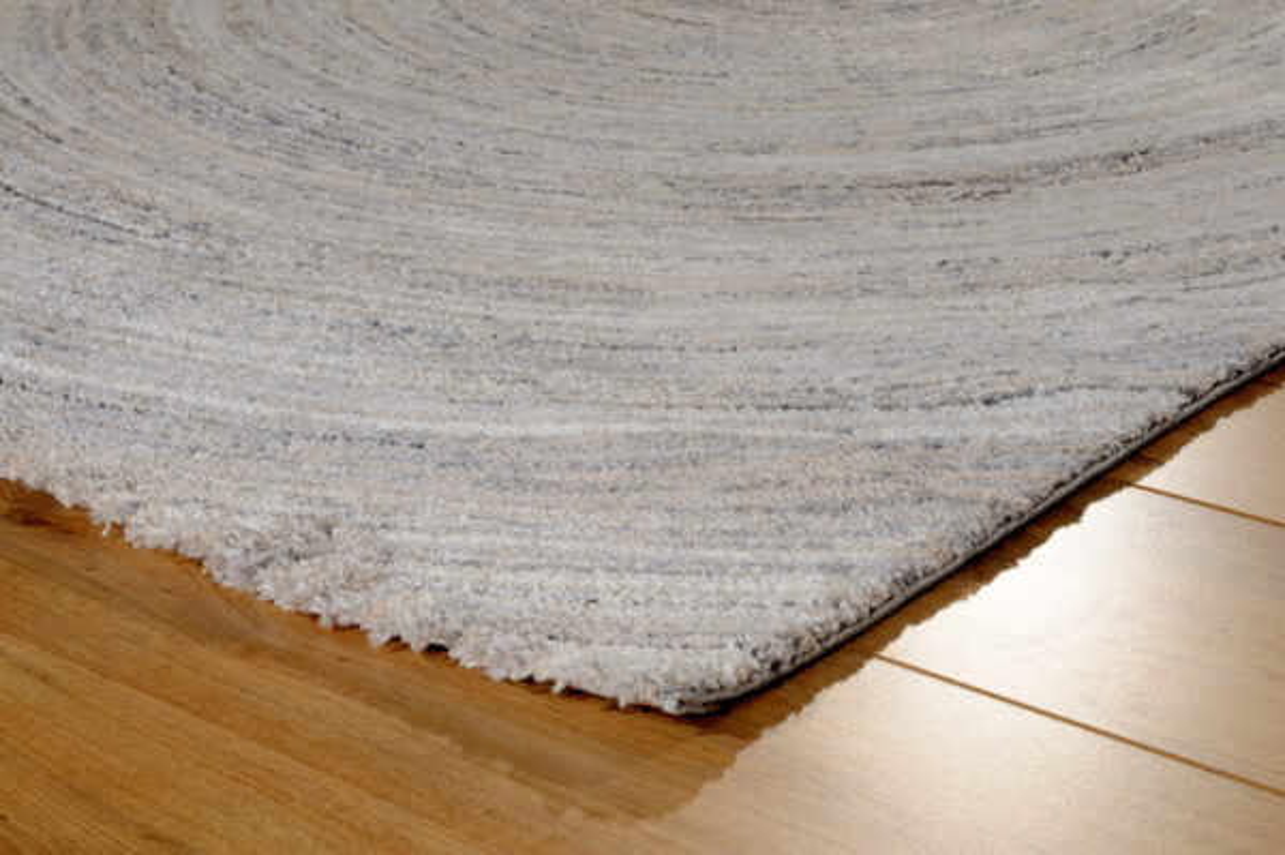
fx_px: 2942
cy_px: 428
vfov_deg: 16.5
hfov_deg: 24.6
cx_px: 642
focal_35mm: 82
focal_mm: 55
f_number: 25
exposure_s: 1/160
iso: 500
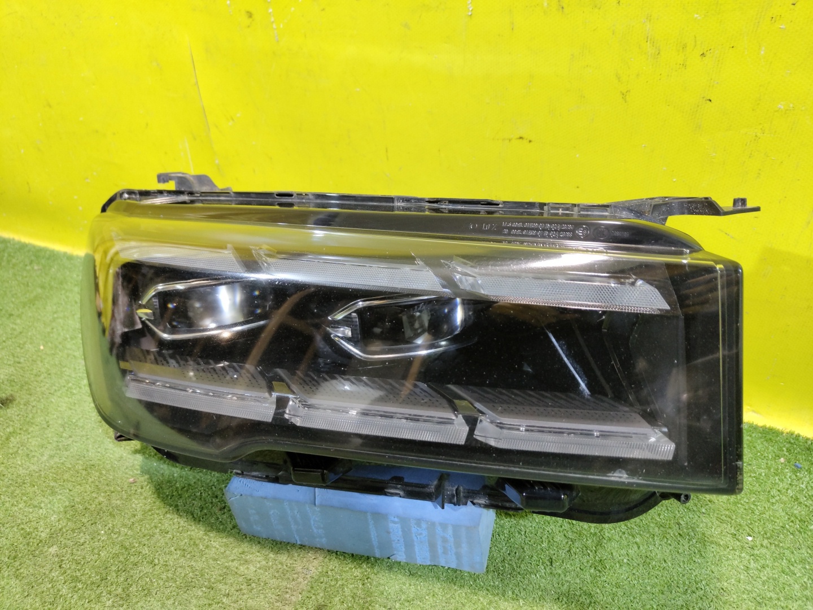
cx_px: 406
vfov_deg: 56.8
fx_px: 564
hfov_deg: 71.6
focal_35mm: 24
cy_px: 305
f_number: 1.88
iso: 278
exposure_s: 1/33.3
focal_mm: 5.59
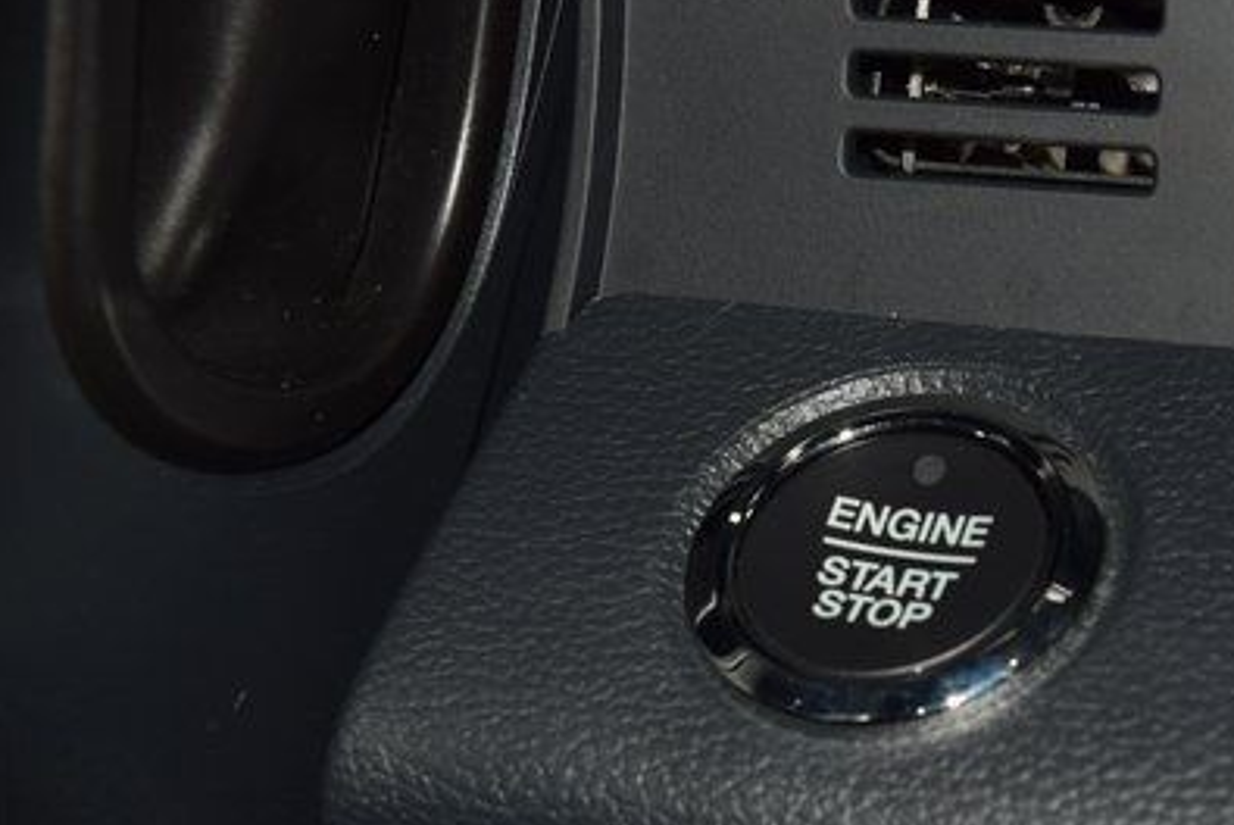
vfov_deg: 8.1
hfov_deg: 12.1
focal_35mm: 170
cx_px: 881
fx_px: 5831
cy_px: 545
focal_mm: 70
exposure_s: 1/125
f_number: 8
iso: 100
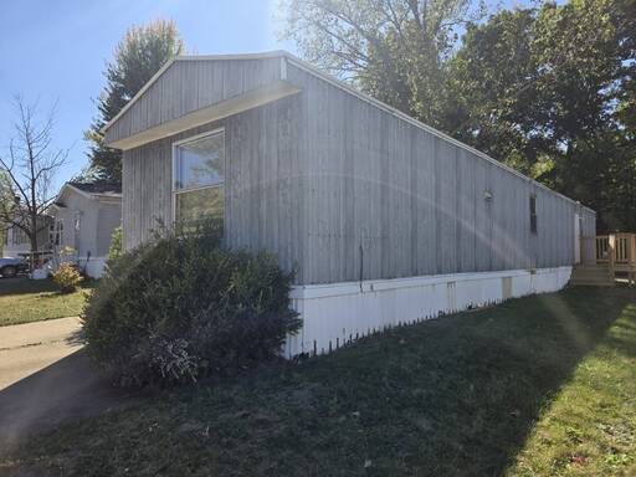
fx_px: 423
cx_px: 318
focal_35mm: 23
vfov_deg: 58.9
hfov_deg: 73.9
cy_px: 238
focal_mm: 5.4
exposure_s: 1/1173
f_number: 1.8
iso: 25
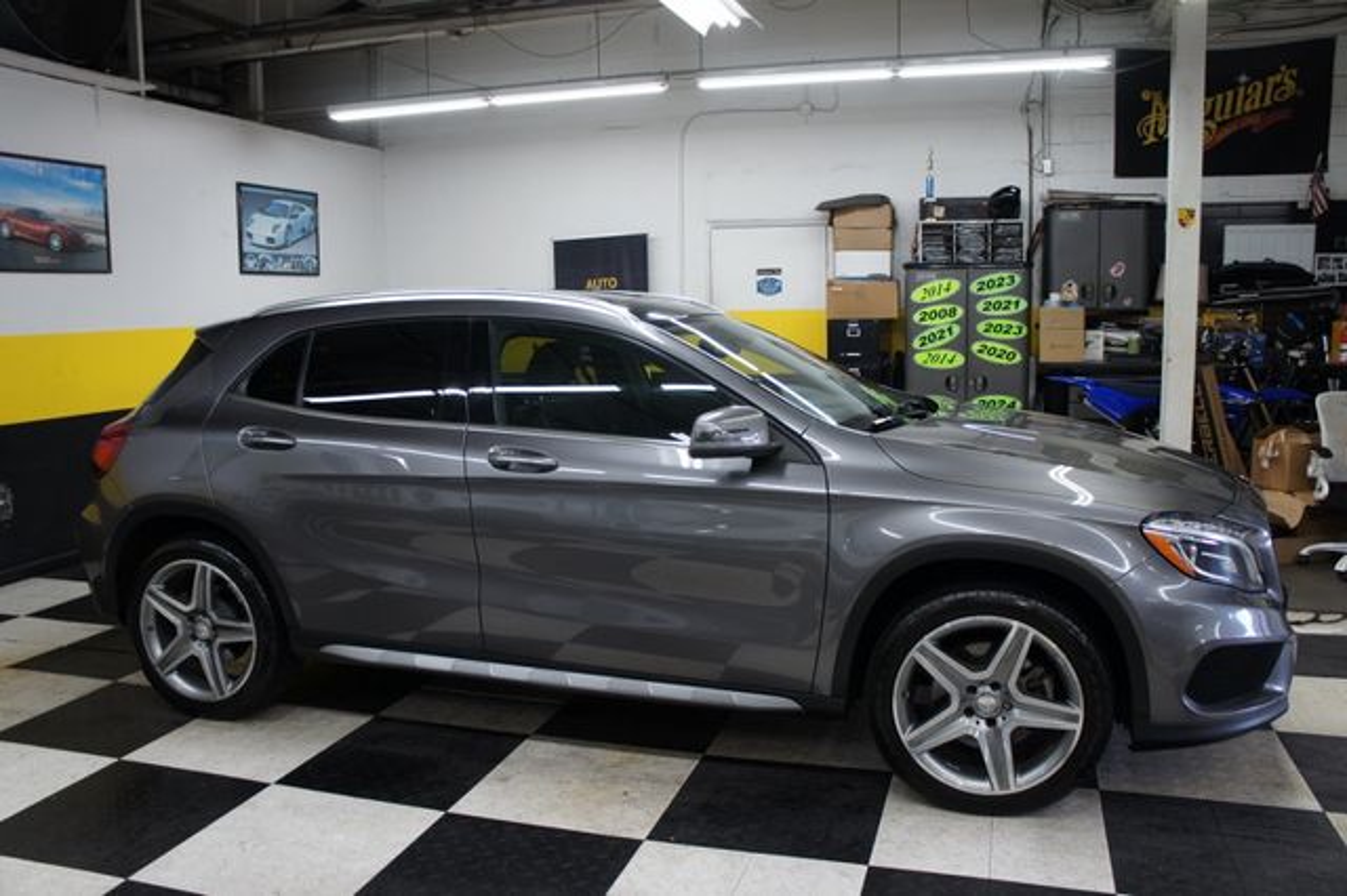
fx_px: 1010
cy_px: 448
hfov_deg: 67.4
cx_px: 674
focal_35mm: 27
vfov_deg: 47.9
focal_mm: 18
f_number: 3.5
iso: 200
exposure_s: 1/30
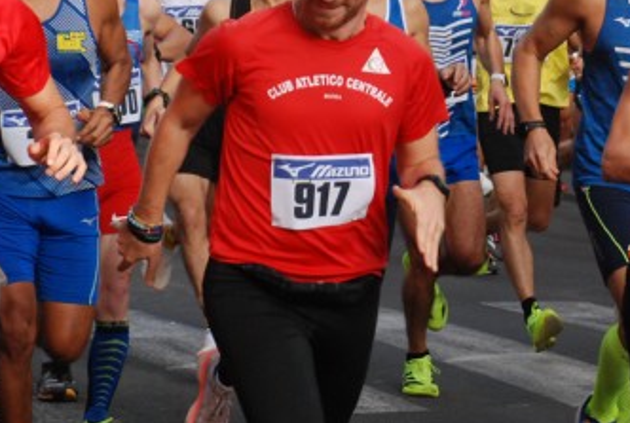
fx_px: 3332
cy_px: 92
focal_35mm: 190
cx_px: 541
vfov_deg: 7.3
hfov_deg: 10.8
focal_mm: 70
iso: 1000
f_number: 5.6
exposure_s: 1/800
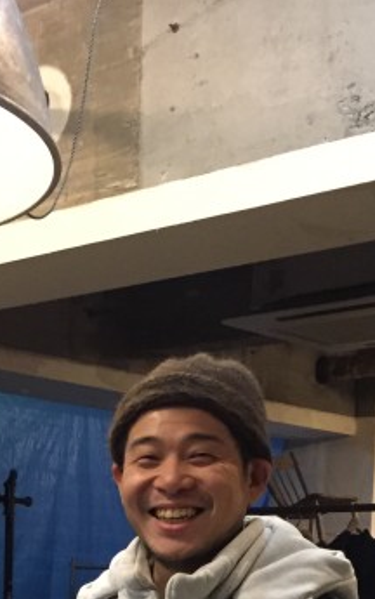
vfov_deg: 25.0
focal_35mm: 76
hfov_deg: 16.6
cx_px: -40
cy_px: 678
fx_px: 1241
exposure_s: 1/20
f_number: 2.2
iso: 250
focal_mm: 4.15
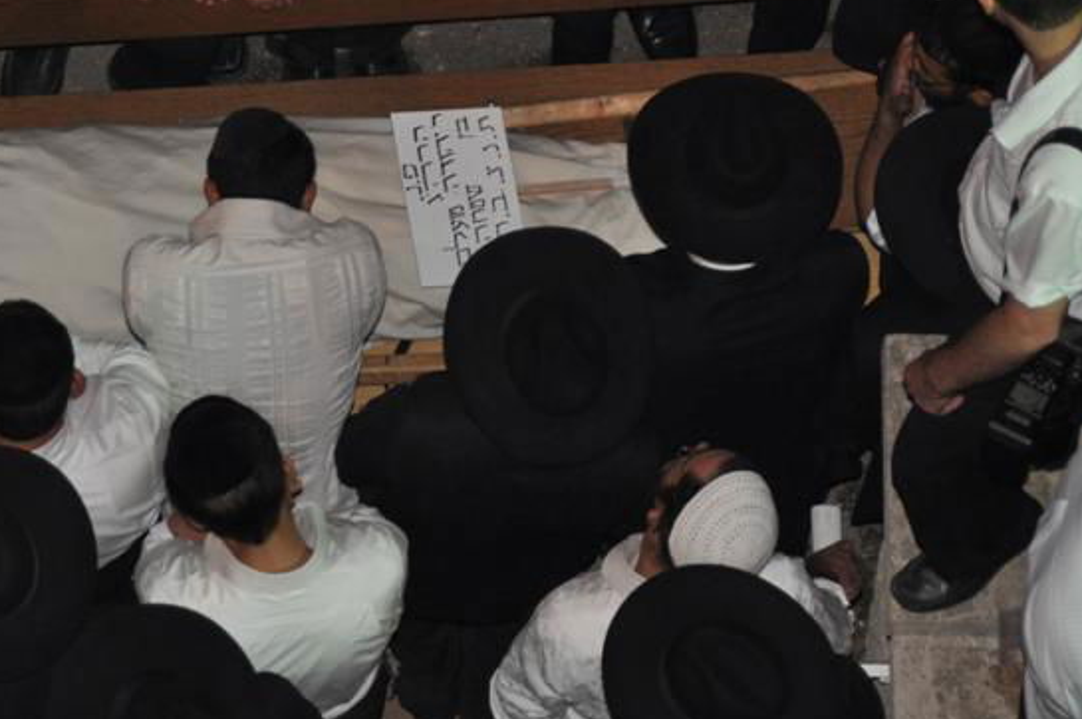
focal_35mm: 268
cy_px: 72
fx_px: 8043
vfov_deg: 5.1
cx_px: 306
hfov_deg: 7.7
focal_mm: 95
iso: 800
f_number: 5.3
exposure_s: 1/60
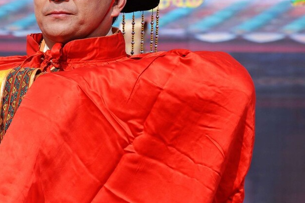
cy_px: 25
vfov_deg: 5.1
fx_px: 2288
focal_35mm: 270
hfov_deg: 7.6
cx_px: 73
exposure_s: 1/320
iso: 100
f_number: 9
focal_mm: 140
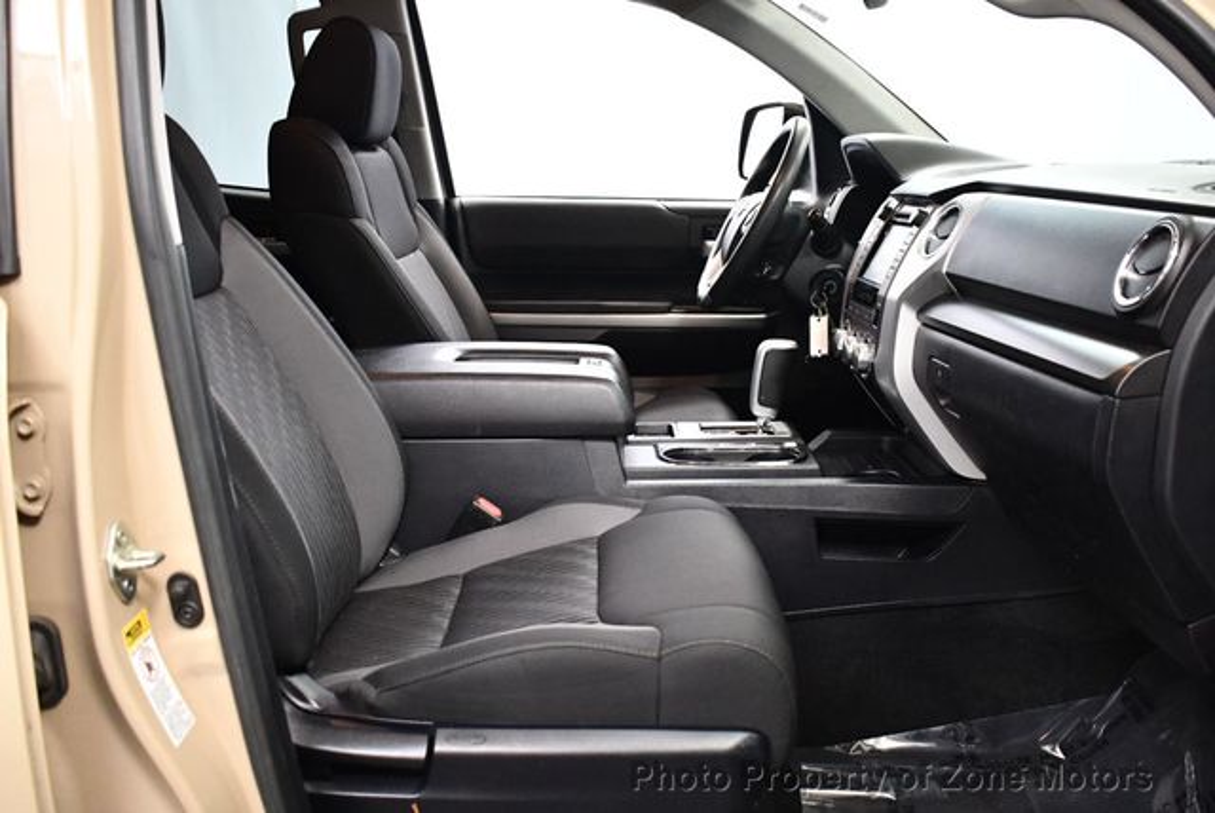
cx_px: 608
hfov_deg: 53.1
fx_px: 1216
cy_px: 406
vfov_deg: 36.9
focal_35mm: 36
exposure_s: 1/100
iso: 3200
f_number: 3.5
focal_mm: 18
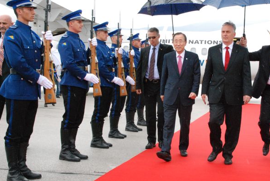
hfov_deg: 32.6
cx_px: 181
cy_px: 81
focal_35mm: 61
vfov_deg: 22.3
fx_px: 458
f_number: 13
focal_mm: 30
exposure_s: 1/640
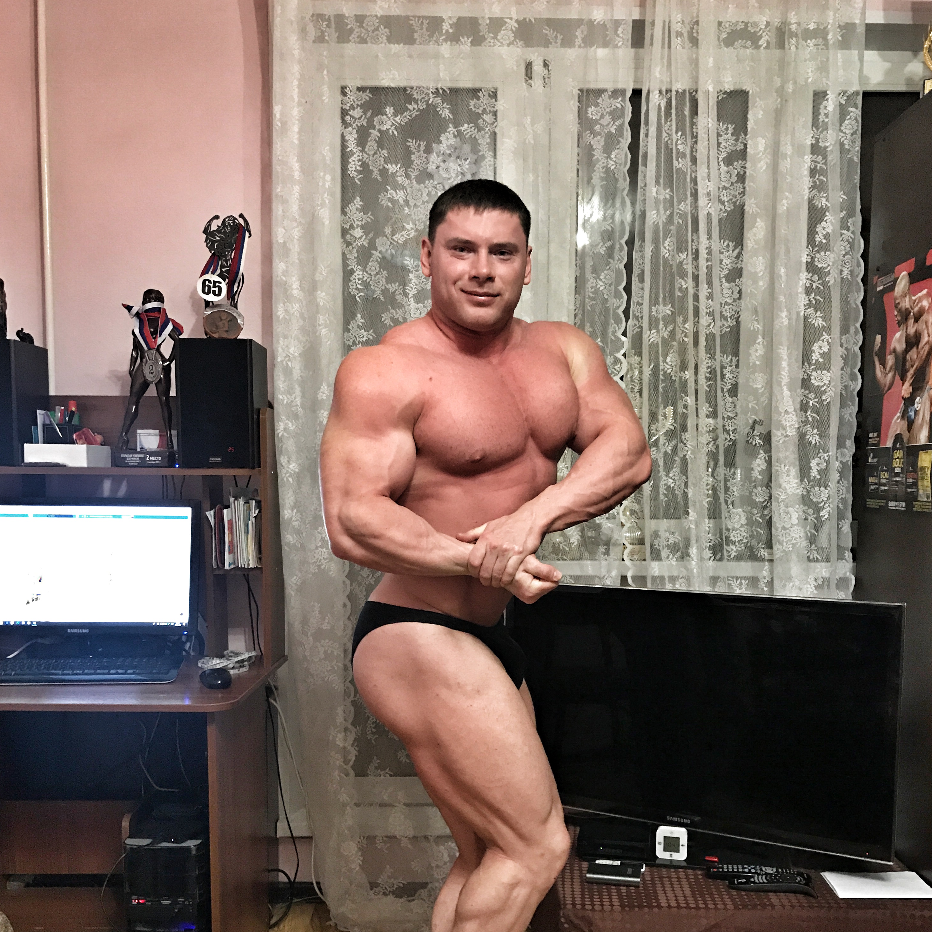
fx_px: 1036
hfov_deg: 48.5
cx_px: 466
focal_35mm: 34
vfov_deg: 47.9
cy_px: 593
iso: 100
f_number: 1.8
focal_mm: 3.99
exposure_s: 1/13
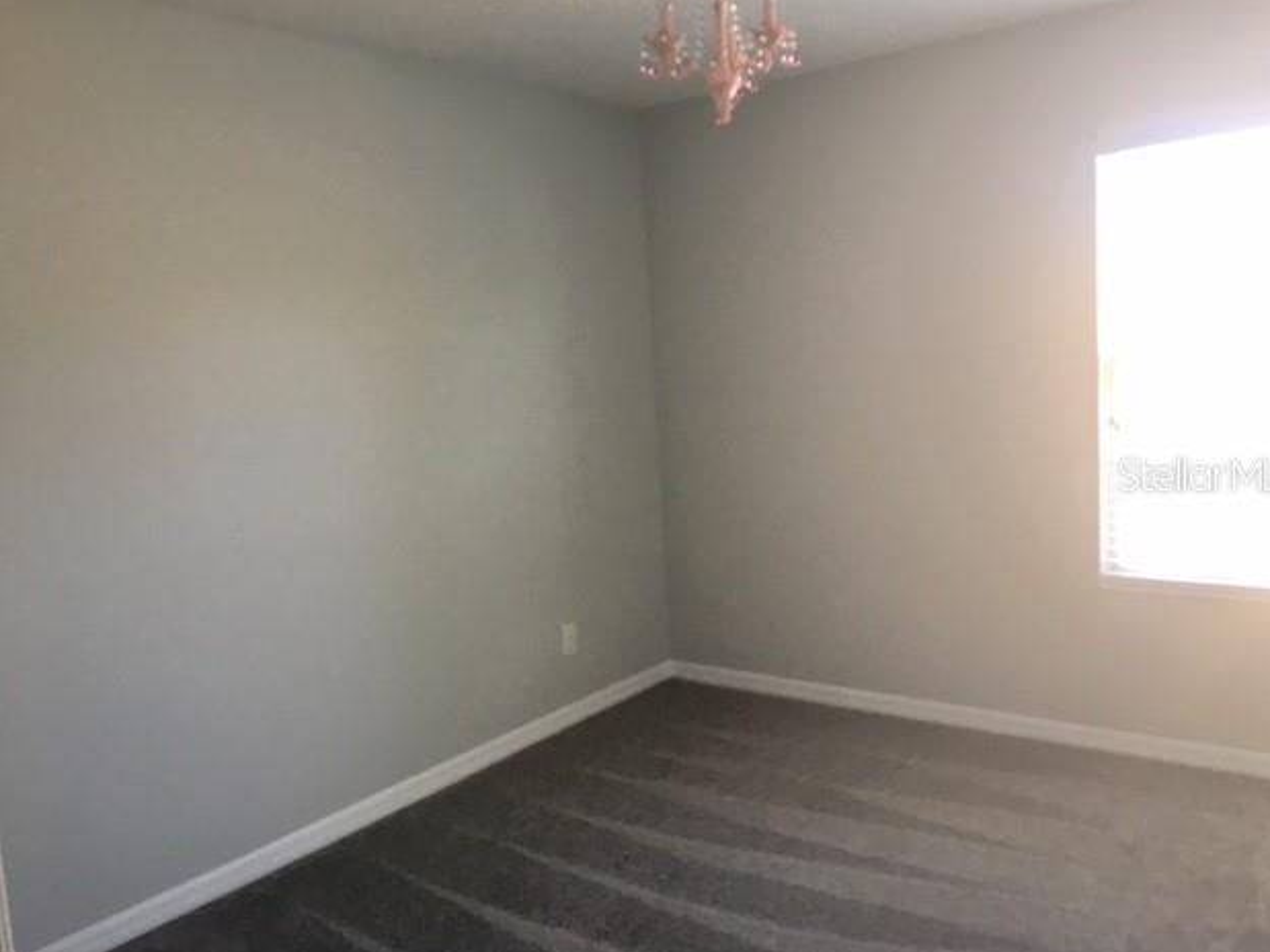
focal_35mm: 30
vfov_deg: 46.8
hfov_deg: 60.0
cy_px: 474
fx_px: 1100
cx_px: 654
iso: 32
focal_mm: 4.15
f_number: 2.2
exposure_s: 1/30
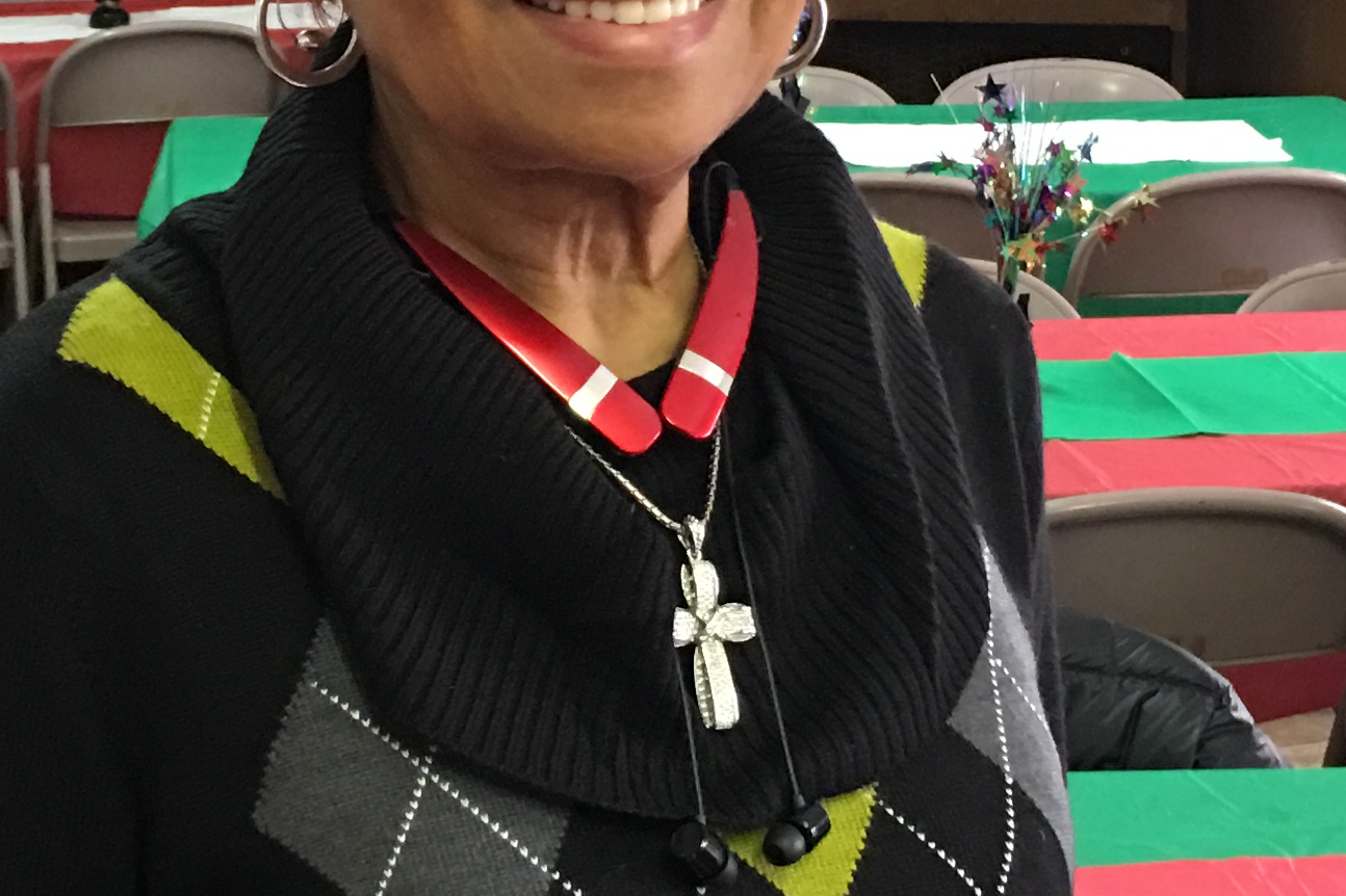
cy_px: 292
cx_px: 581
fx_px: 3513
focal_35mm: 94
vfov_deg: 14.5
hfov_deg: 21.7
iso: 100
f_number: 2.2
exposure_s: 1/15
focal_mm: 4.15
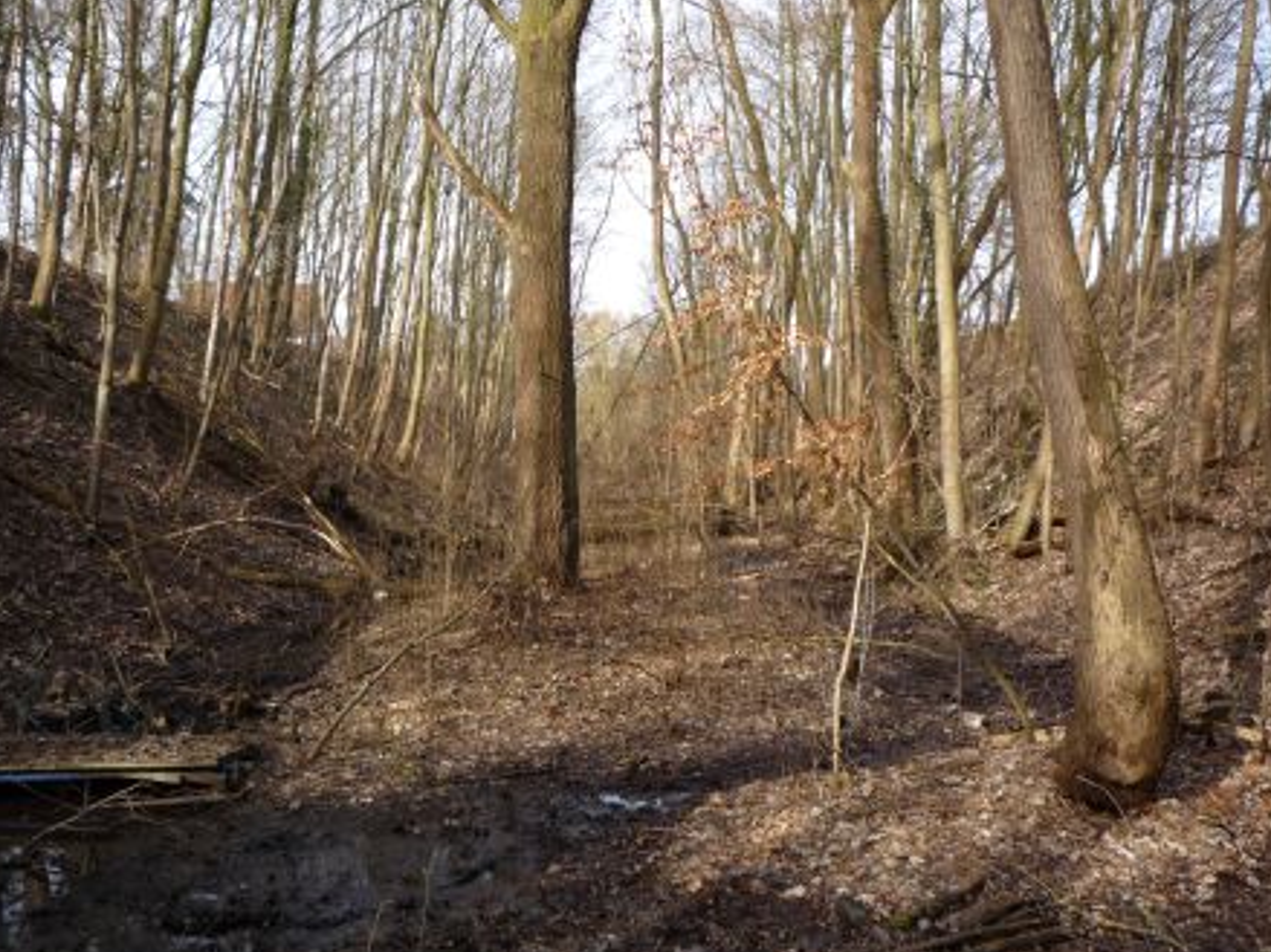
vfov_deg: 40.7
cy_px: 451
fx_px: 1285
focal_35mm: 35
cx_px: 588
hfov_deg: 52.6
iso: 100
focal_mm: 5.2
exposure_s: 1/160
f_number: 4
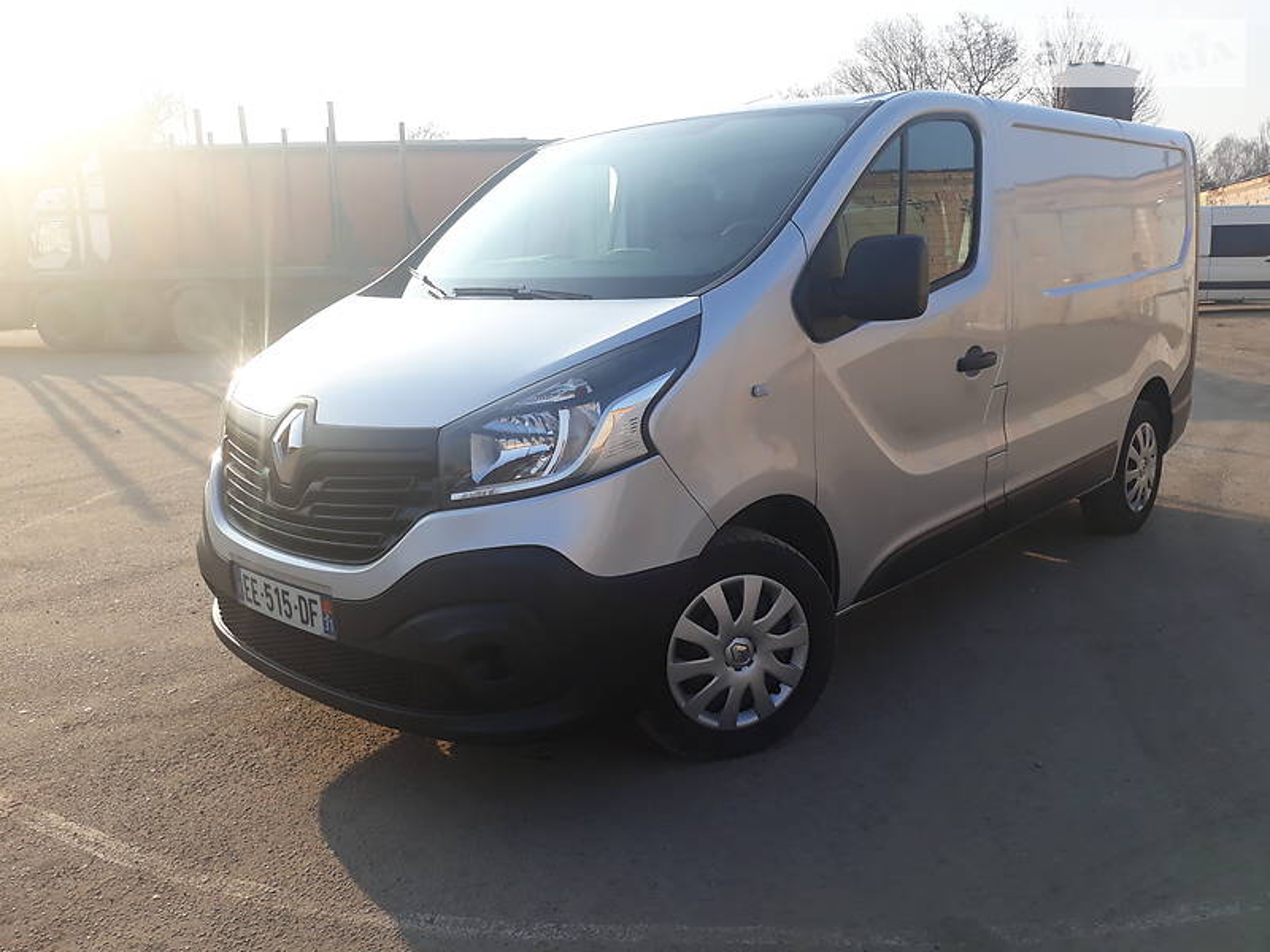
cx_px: 635
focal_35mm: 27
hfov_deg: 65.3
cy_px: 476
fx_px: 991
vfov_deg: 51.4
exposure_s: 1/750
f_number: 1.7
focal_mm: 3.7
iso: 40
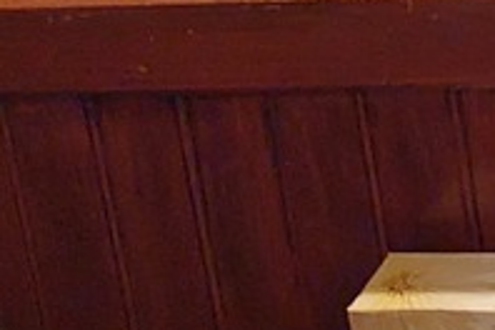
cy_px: -535
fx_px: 1815
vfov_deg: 9.1
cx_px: 1086
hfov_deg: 12.9
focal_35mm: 132
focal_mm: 5.23
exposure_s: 1/60
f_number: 1.8
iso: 400
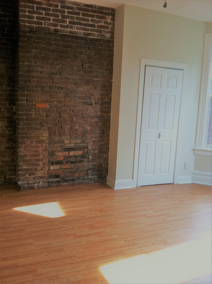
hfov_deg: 40.6
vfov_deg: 52.7
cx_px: 106
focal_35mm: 35
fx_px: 287
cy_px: 142
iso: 80
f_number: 2.8
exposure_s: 1/30
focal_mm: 3.85
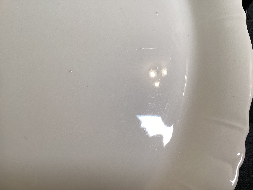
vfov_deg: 45.4
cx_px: 126
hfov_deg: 58.3
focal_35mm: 31
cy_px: 95
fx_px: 227
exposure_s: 1/60
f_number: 2.4
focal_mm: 3.3
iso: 50
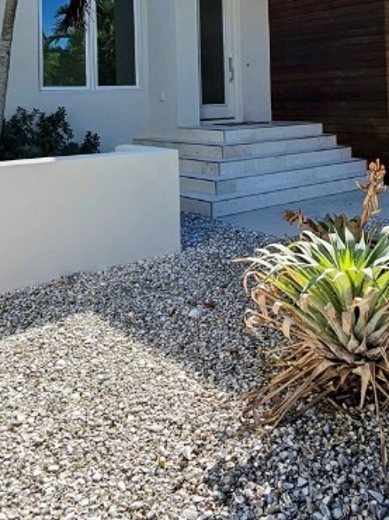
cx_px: 239
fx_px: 540
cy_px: 70
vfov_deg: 47.2
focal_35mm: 36
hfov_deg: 39.4
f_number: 2.2
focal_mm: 2.2
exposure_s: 1/1962
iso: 50
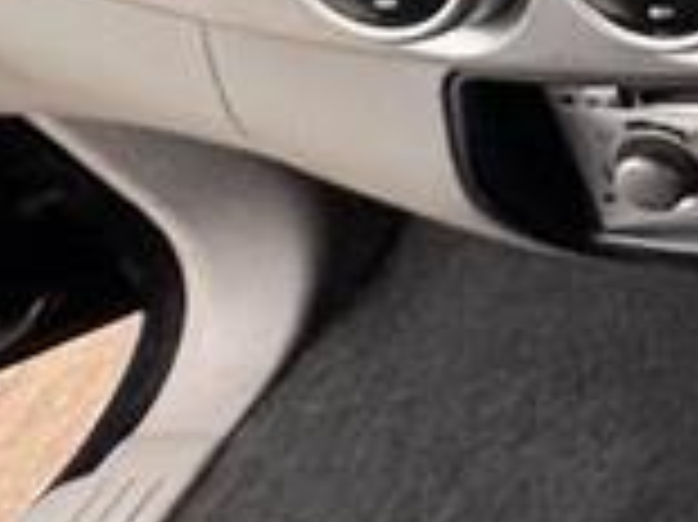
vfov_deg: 16.4
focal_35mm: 81
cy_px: -284
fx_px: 1632
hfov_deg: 13.8
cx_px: 1797
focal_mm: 2.22
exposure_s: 1/60
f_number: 2.2
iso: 500
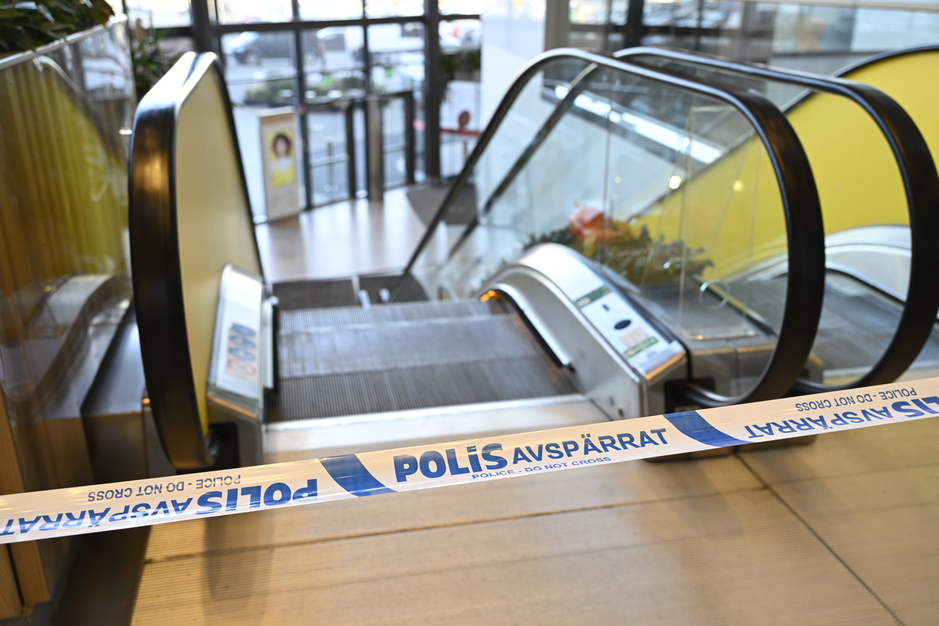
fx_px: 834
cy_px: 313
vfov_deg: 41.1
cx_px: 470
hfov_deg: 58.7
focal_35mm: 32
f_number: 4
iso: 1250
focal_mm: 32
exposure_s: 1/250
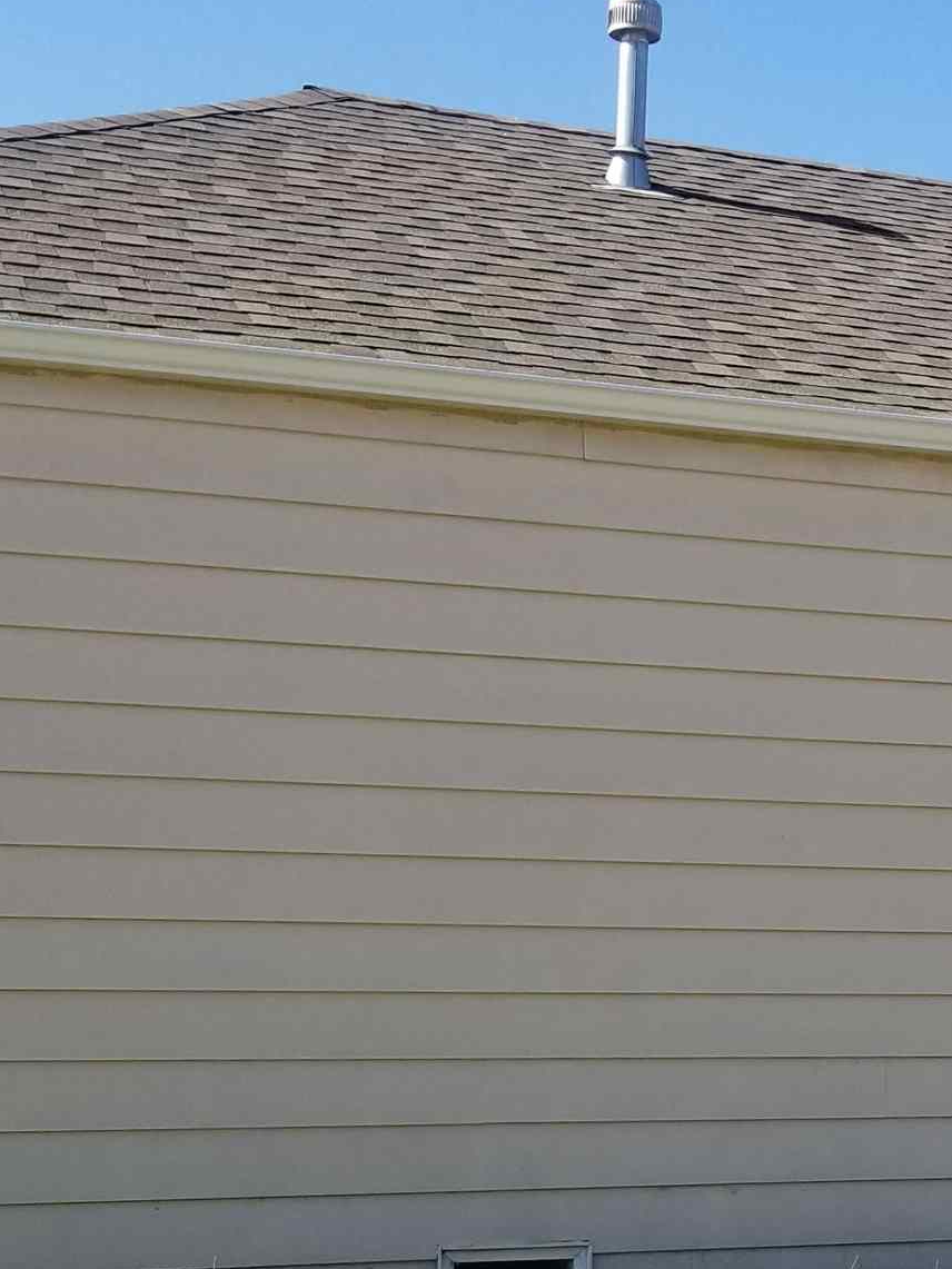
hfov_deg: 20.1
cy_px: 1075
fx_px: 2566
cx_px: 1049
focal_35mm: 70
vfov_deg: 27.0
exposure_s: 1/1624
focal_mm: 4.25
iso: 50
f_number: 1.7
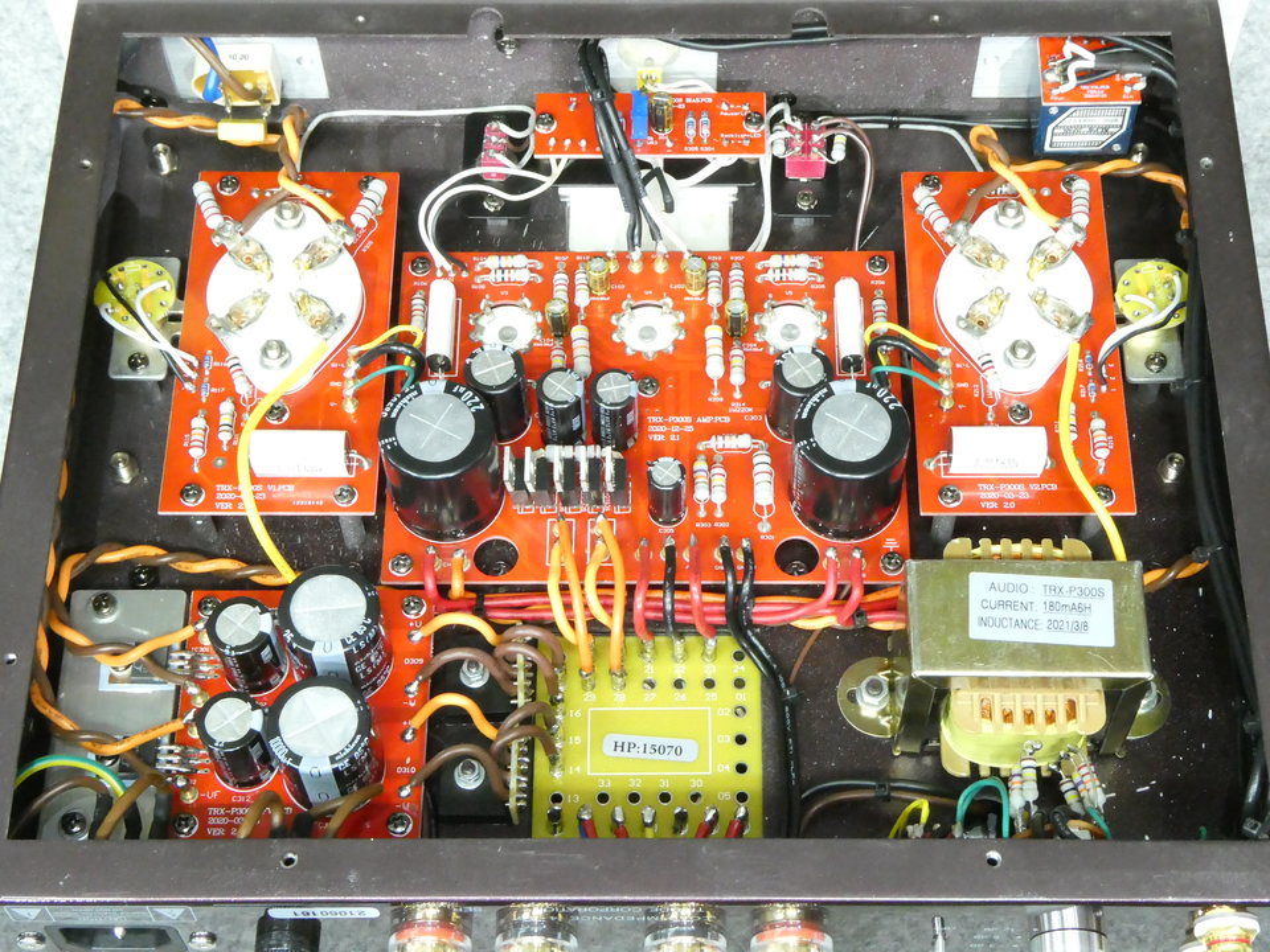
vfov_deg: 24.0
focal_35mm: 61
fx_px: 2238
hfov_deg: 31.7
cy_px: 476
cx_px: 635
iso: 1600
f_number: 7.1
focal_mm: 10.9
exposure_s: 1/6
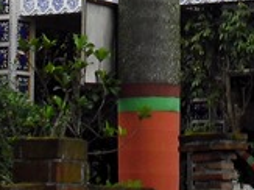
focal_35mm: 187
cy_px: -201
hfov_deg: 10.5
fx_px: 1371
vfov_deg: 7.6
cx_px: 256
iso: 100
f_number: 2.8
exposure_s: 1/400
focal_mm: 6.2
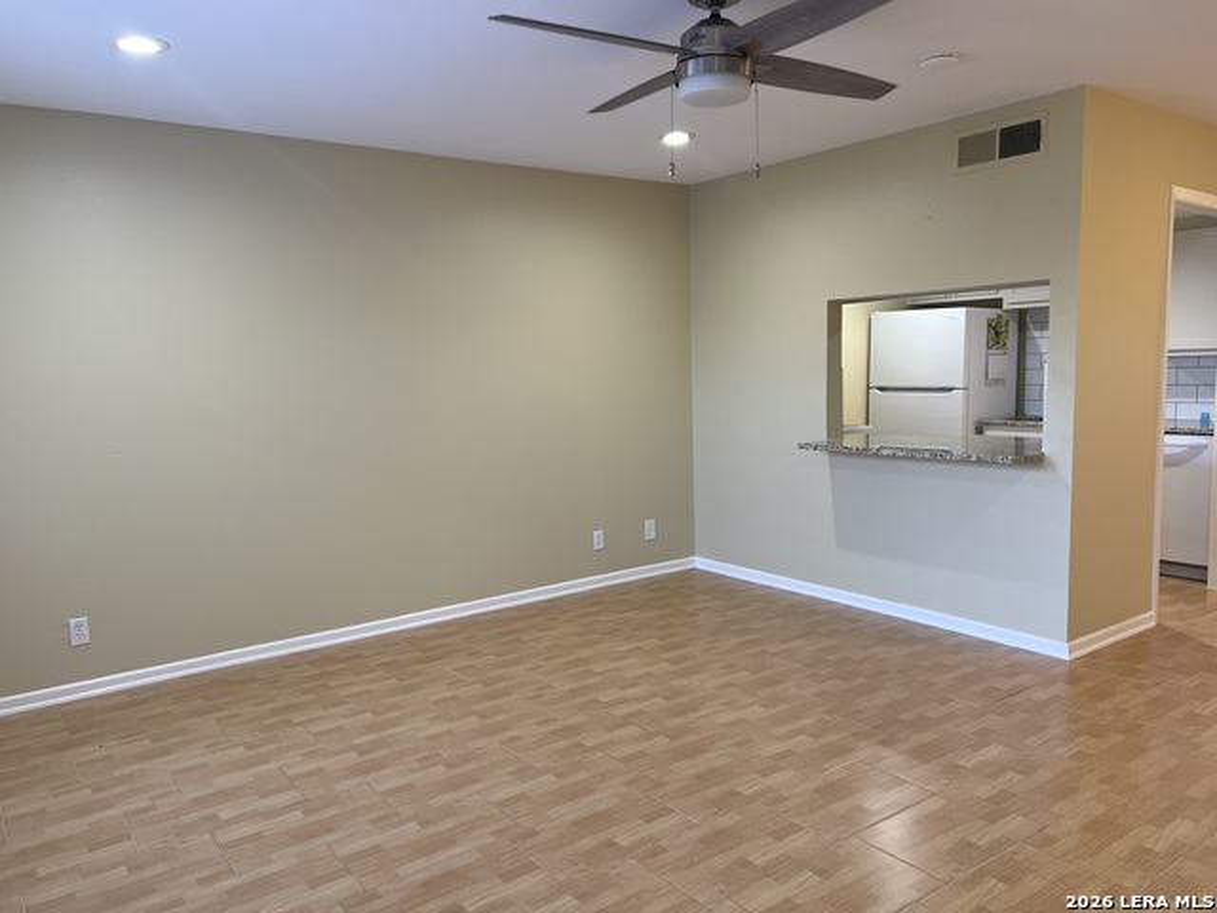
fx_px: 914
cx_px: 608
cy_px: 456
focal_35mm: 26
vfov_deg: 53.1
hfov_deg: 67.3
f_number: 1.5
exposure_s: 1/121
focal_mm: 5.7
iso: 100
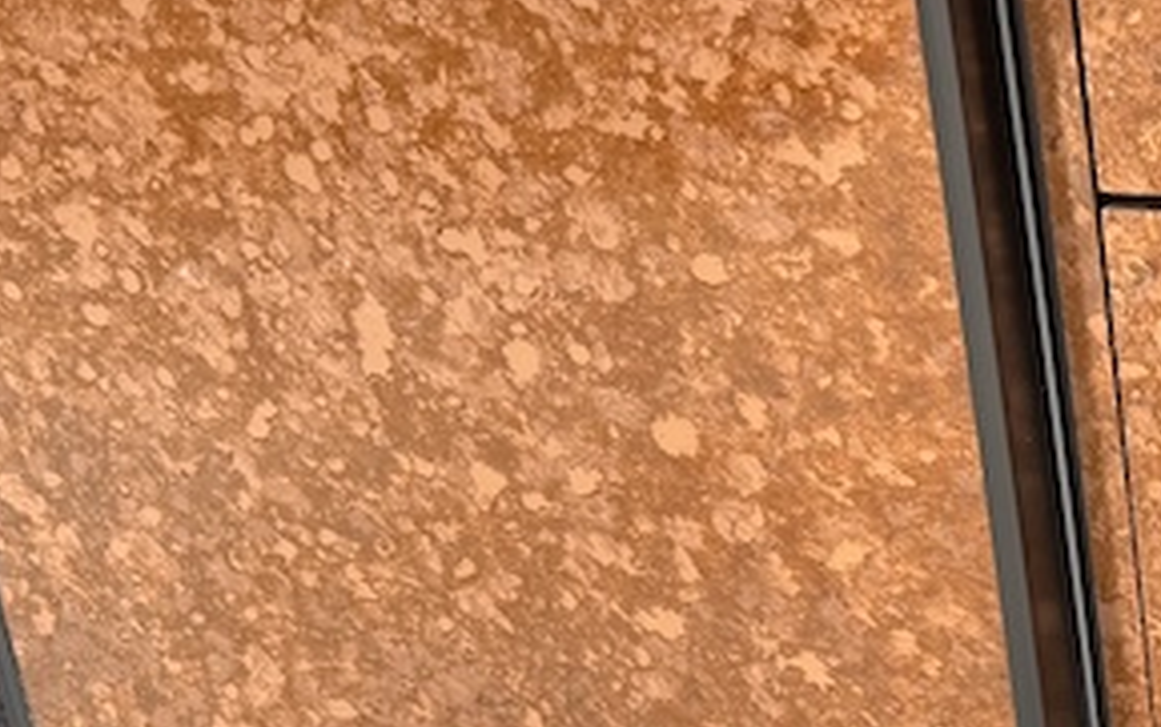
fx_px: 2786
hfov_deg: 21.5
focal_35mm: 88
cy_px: 502
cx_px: 1458
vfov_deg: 14.8
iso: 80
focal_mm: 6.76
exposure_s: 1/304
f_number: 1.78
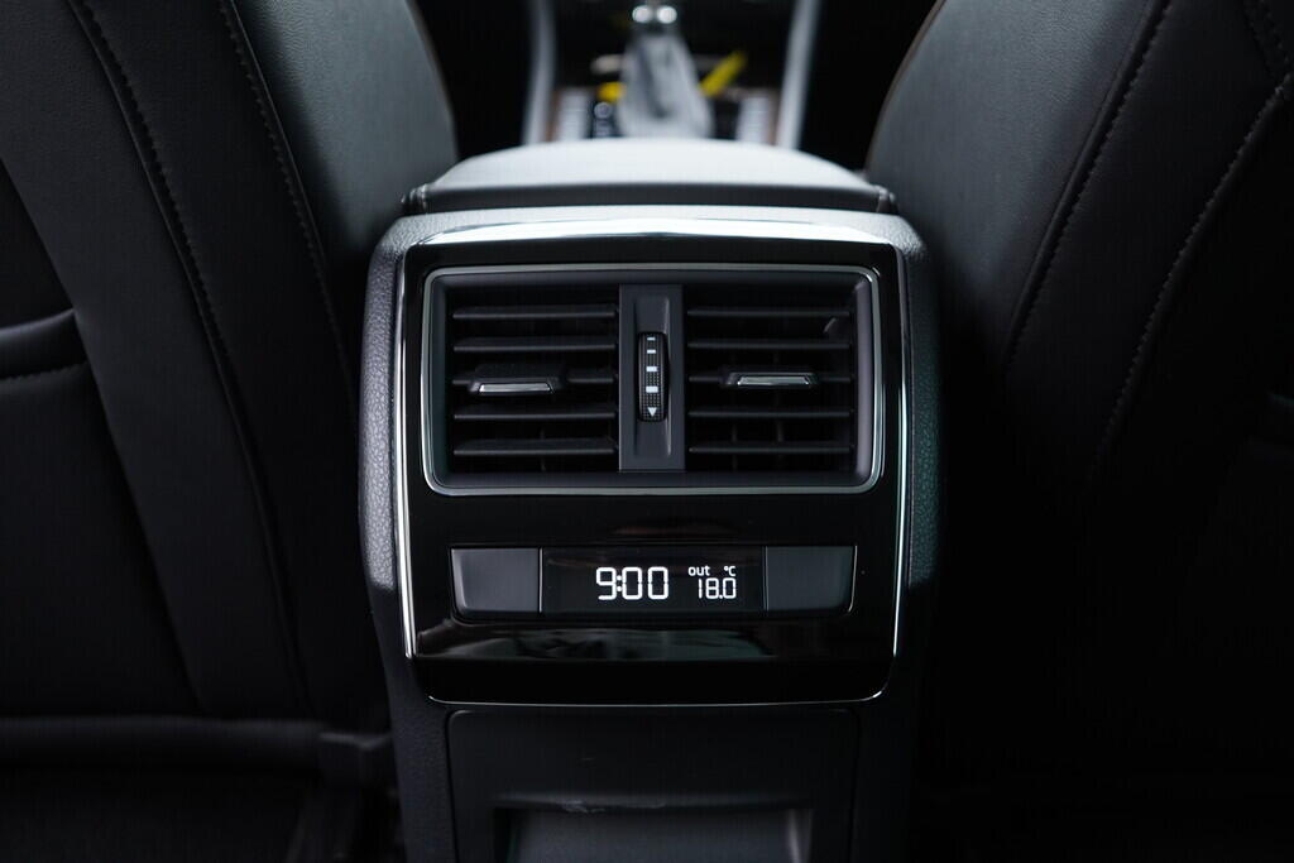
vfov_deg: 36.9
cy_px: 432
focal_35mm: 36
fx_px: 1294
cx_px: 647
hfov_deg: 53.1
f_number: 2.8
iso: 400
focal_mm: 24
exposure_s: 1/40
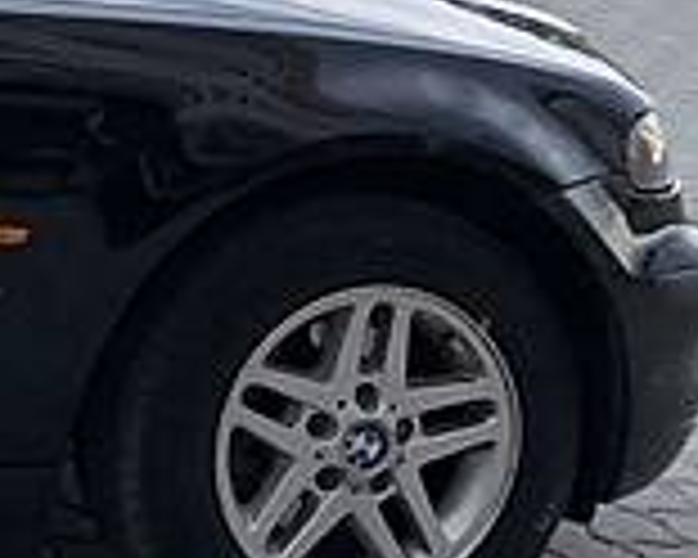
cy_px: -126
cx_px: -941
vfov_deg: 11.5
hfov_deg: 12.0
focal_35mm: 131
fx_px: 2706
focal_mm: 4.2
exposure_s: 1/842
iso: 25
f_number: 1.8
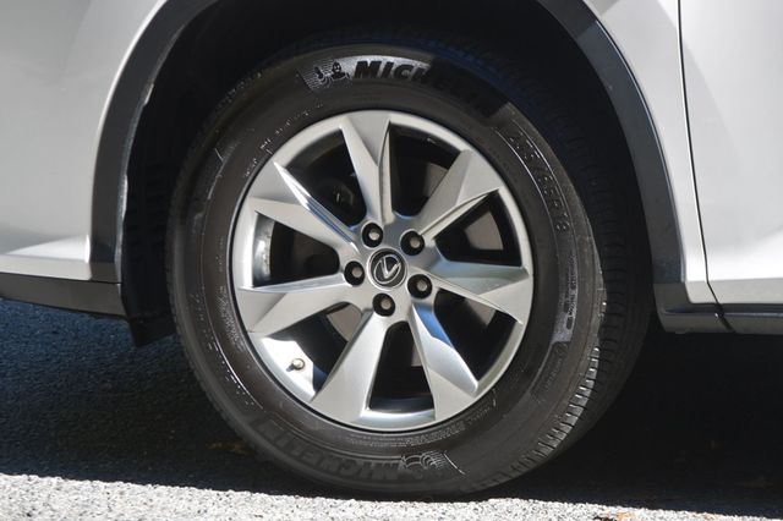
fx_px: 4065
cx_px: 392
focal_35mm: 187
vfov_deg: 7.3
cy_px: 260
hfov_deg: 11.0
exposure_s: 1/250
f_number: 6.3
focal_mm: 125
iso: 200
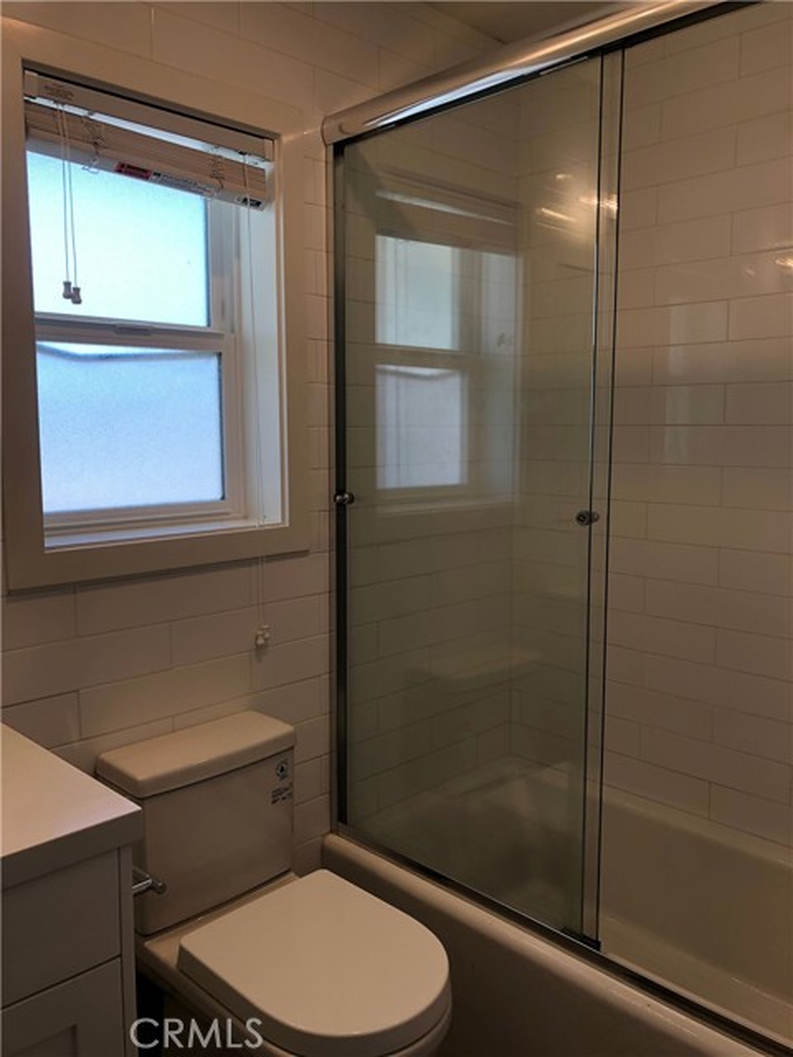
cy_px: 528
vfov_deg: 63.4
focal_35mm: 28
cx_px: 396
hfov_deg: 49.7
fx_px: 855
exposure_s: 1/120
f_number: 1.8
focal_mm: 4
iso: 50
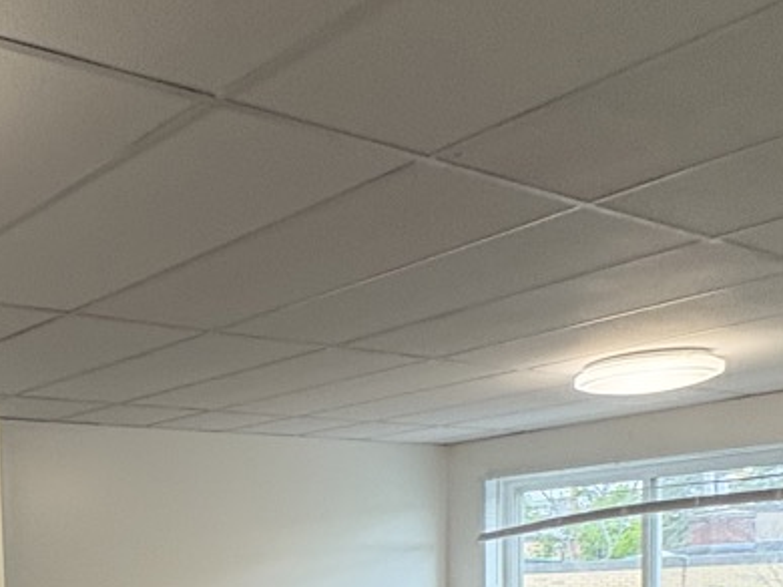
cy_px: 673
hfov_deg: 36.0
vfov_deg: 28.1
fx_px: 1040
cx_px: -46
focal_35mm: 46
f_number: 2.2
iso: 250
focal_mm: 2.22
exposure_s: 1/60
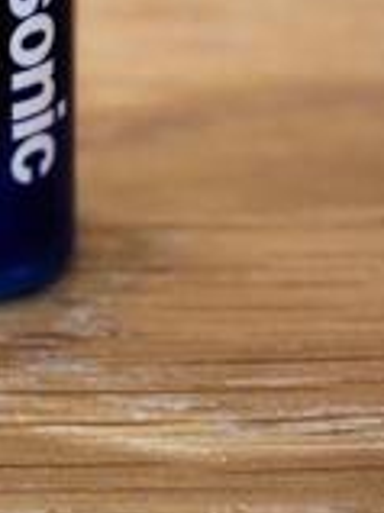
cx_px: -19
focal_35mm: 188
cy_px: -47
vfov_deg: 10.4
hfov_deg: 7.8
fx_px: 2784
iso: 6400
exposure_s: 1/30
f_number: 5
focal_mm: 40
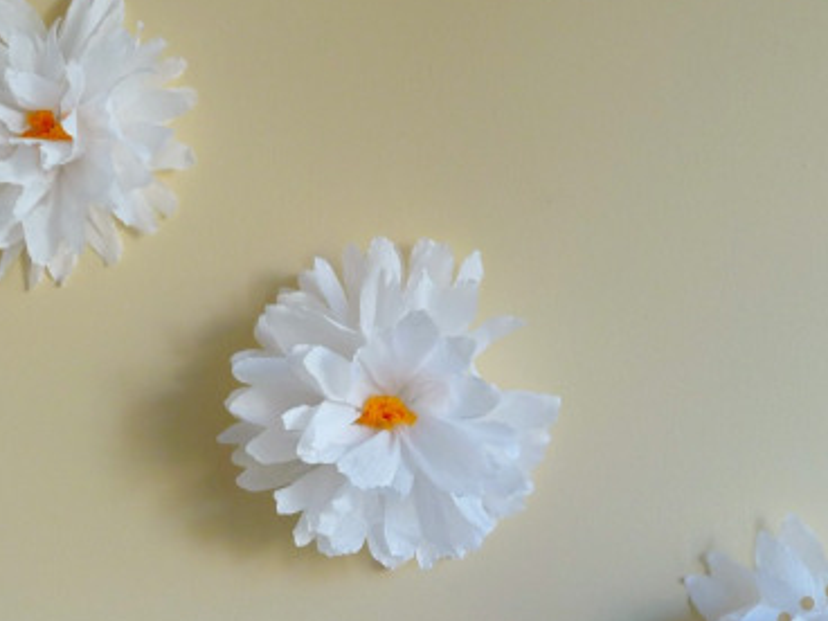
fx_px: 1052
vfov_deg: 32.6
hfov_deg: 42.9
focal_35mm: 44
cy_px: 418
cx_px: 423
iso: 100
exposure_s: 1/50
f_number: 2.8
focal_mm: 4.8
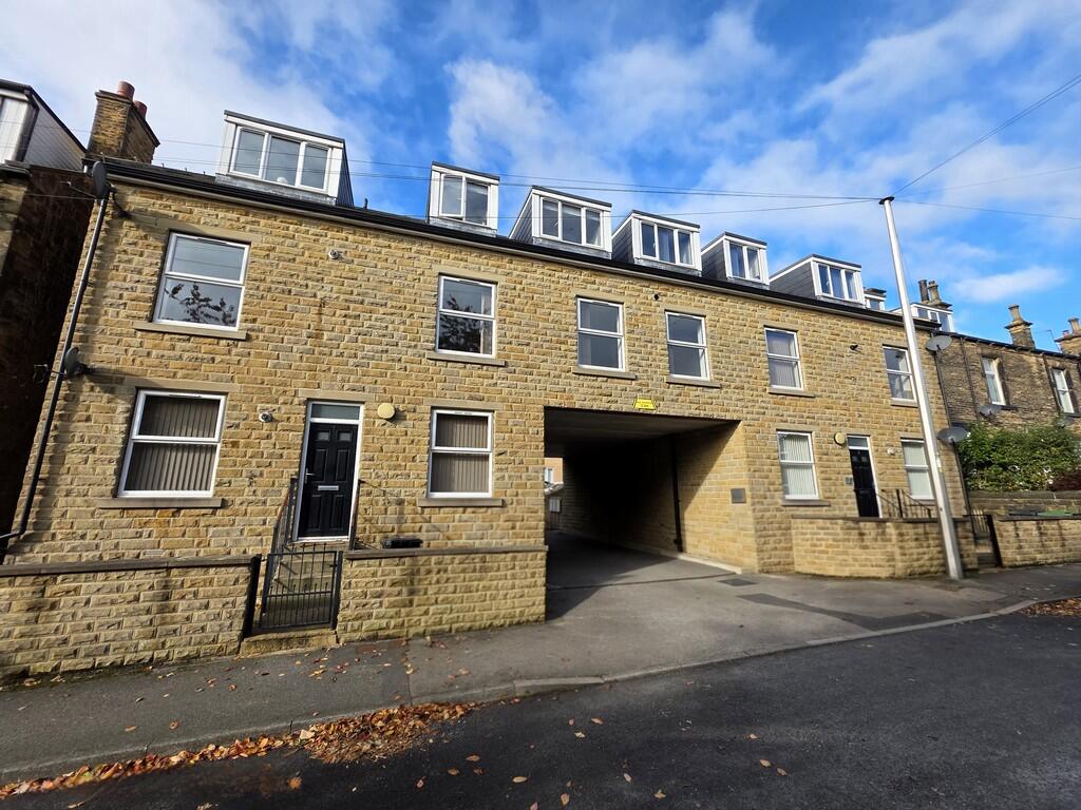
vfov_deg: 89.9
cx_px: 540
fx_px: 406
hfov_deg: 106.2
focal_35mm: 13
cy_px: 405
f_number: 1.9
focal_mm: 2.2
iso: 40
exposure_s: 1/1111
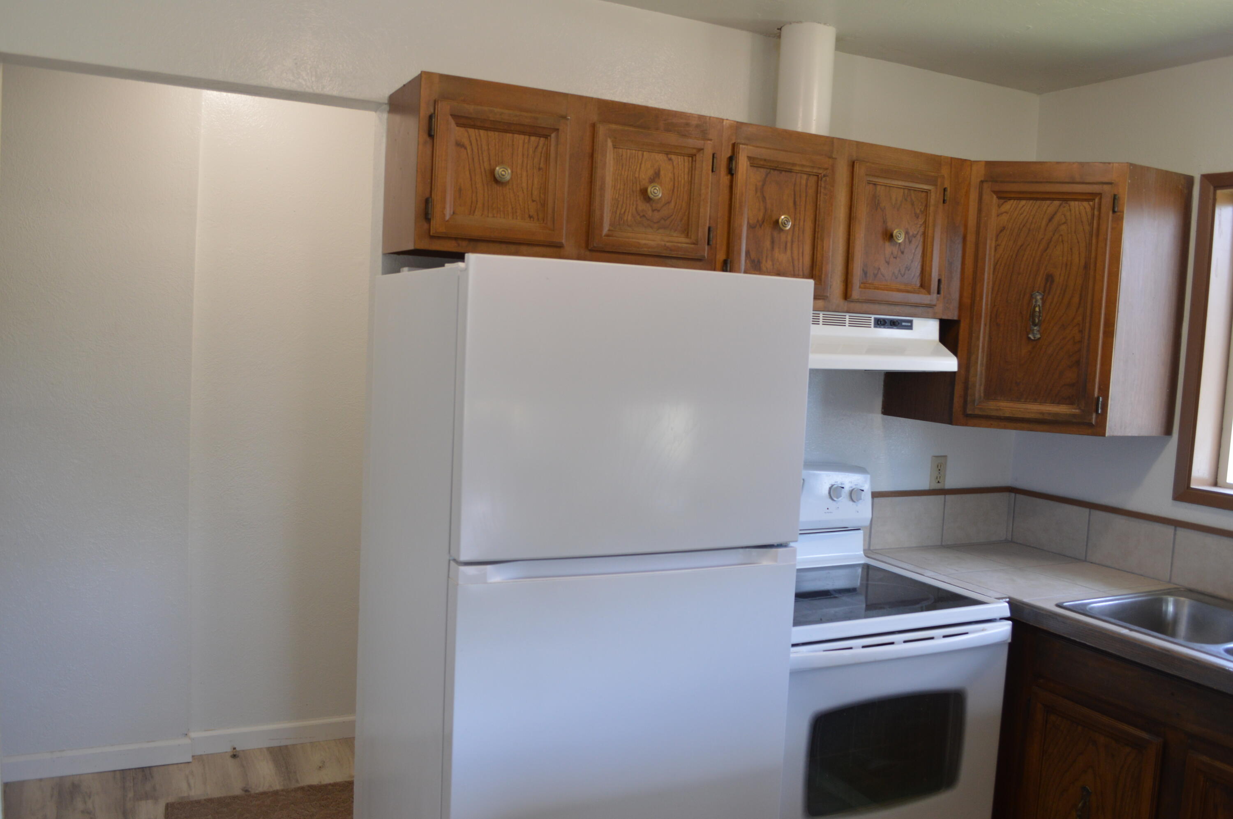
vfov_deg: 43.5
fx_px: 1026
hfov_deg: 62.0
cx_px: 616
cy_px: 410
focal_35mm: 30
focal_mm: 20
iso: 400
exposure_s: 1/60
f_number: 4
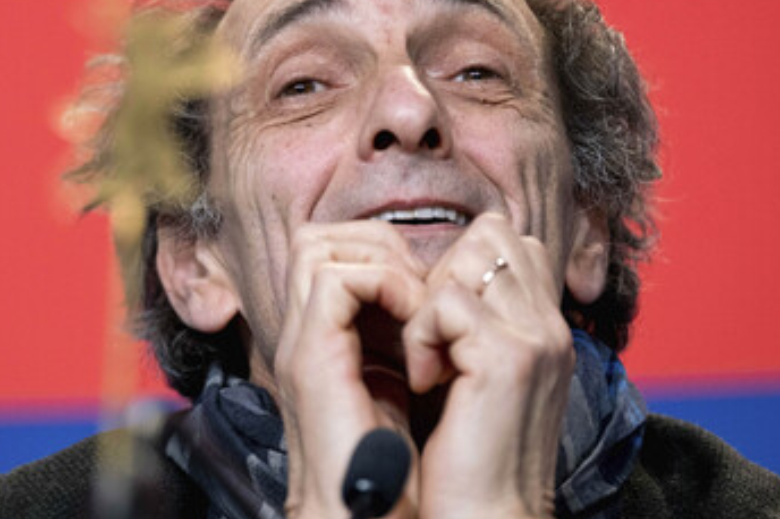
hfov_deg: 8.4
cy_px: 197
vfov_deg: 5.6
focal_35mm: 244
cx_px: 341
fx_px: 5284
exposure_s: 1/280
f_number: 2.8
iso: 2000
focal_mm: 124.3
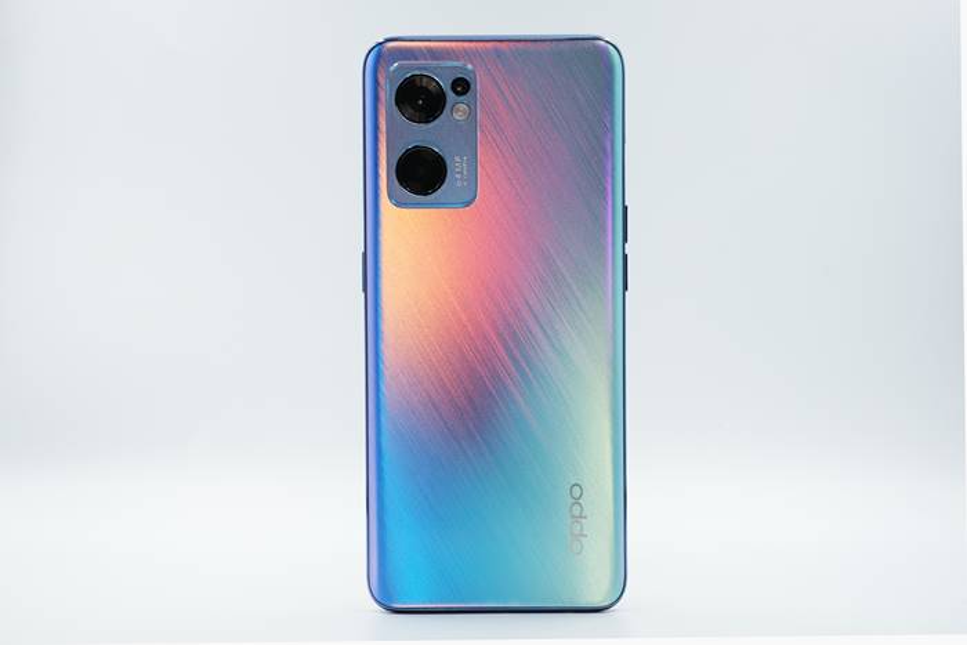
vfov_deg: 16.3
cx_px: 484
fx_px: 2257
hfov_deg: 24.2
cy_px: 322
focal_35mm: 84
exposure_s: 1/140
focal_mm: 56
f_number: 8
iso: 640
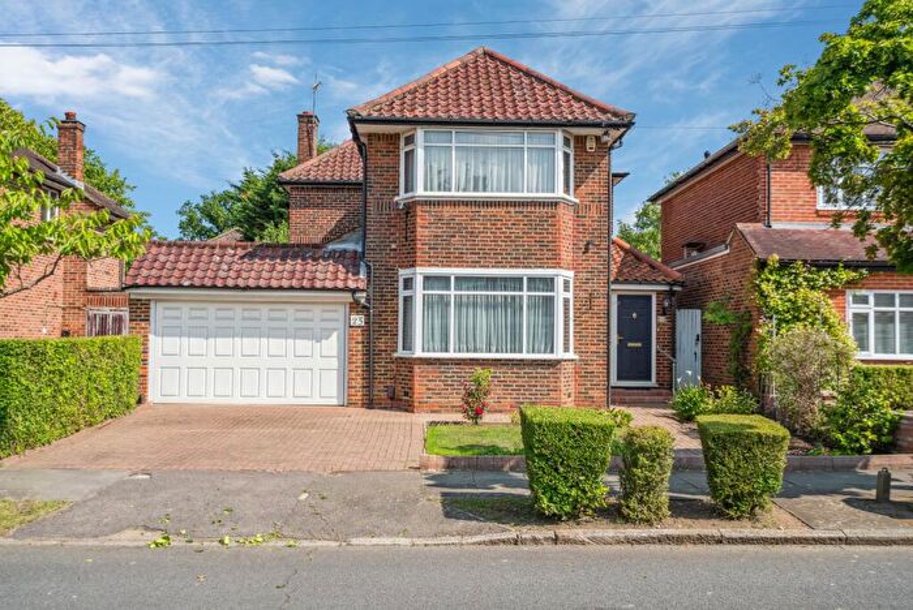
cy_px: 305
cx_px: 456
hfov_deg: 54.4
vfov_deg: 37.9
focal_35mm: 35
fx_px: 888
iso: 640
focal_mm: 35
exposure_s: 1/2000
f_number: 5.6
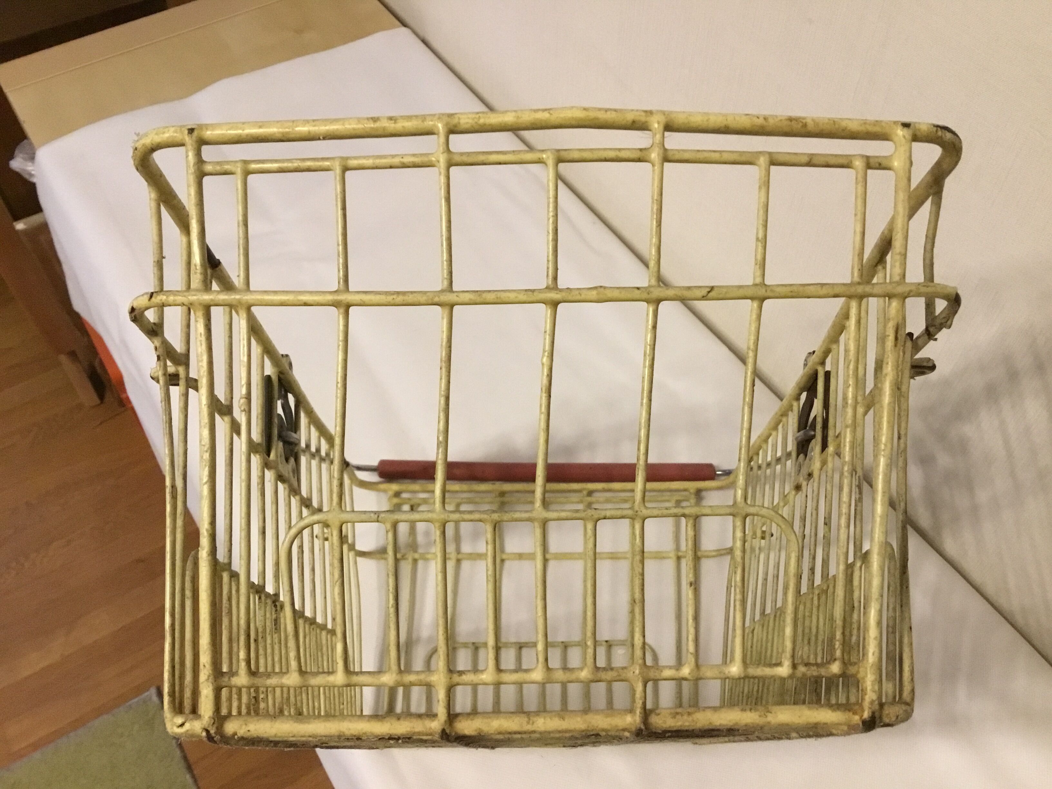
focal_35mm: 31
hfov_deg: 58.4
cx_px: 526
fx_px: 942
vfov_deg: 45.4
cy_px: 394
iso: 250
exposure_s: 1/20
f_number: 2.4
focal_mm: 3.3
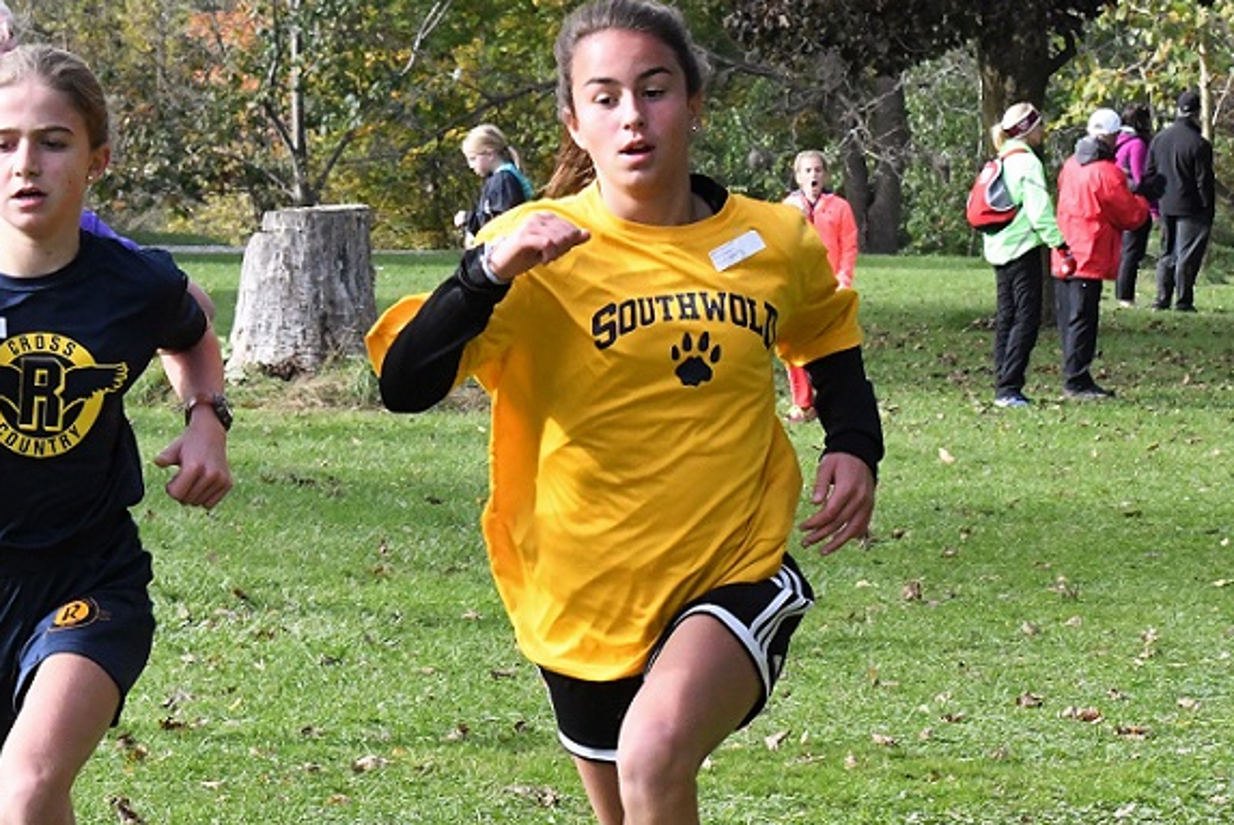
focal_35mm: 165
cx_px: 322
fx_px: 5660
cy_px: 623
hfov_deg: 12.4
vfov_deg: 8.3
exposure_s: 1/1000
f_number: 14
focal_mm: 70
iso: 4000
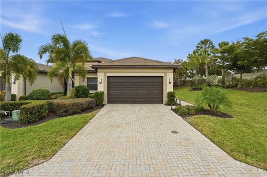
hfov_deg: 96.8
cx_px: 134
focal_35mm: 16
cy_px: 88
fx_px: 119
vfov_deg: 73.6
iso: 400
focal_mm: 16
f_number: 9
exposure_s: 1/2000
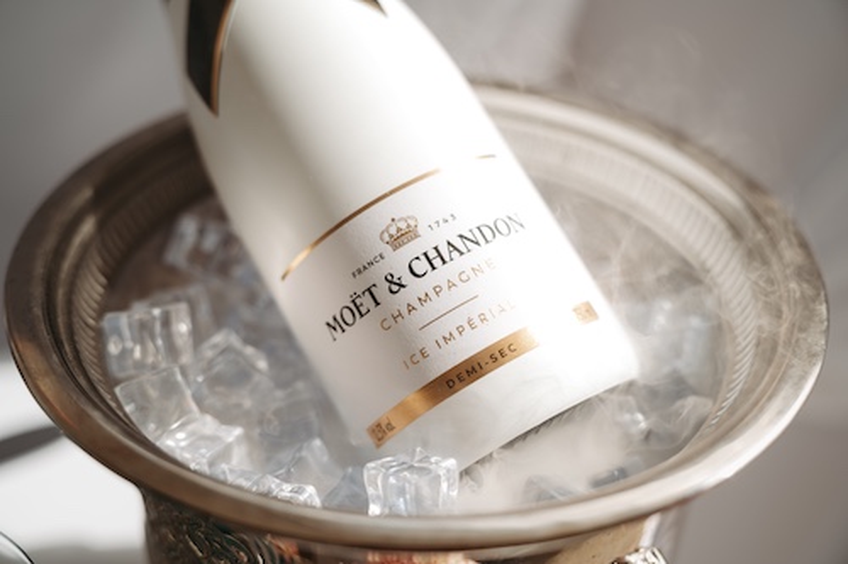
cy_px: 282
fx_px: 1130
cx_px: 424
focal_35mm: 48
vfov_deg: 28.1
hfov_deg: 41.1
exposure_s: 1/200
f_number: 3.2
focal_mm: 48
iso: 100
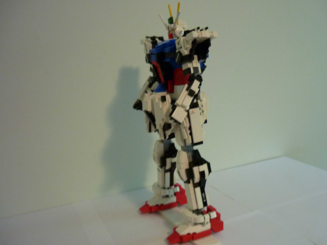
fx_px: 312
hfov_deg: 55.4
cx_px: 164
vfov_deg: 42.9
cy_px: 122
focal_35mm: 33
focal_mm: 5.5
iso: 400
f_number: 2.8
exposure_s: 1/13
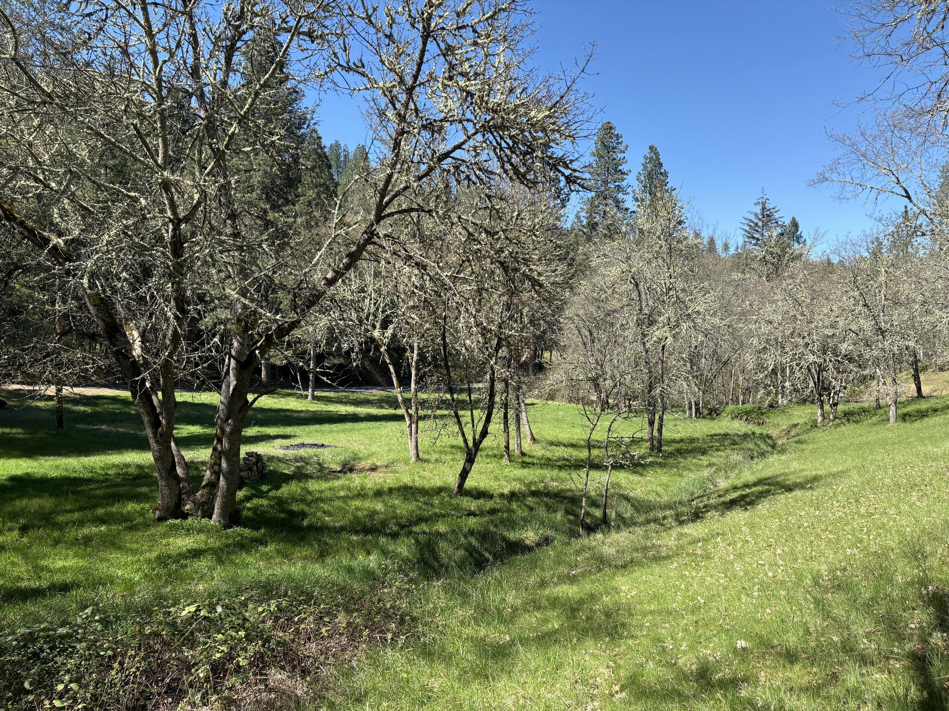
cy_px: 356
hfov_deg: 67.3
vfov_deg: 53.1
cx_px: 474
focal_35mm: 26
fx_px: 713
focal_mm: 5.96
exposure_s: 1/1451
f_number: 1.6
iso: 50
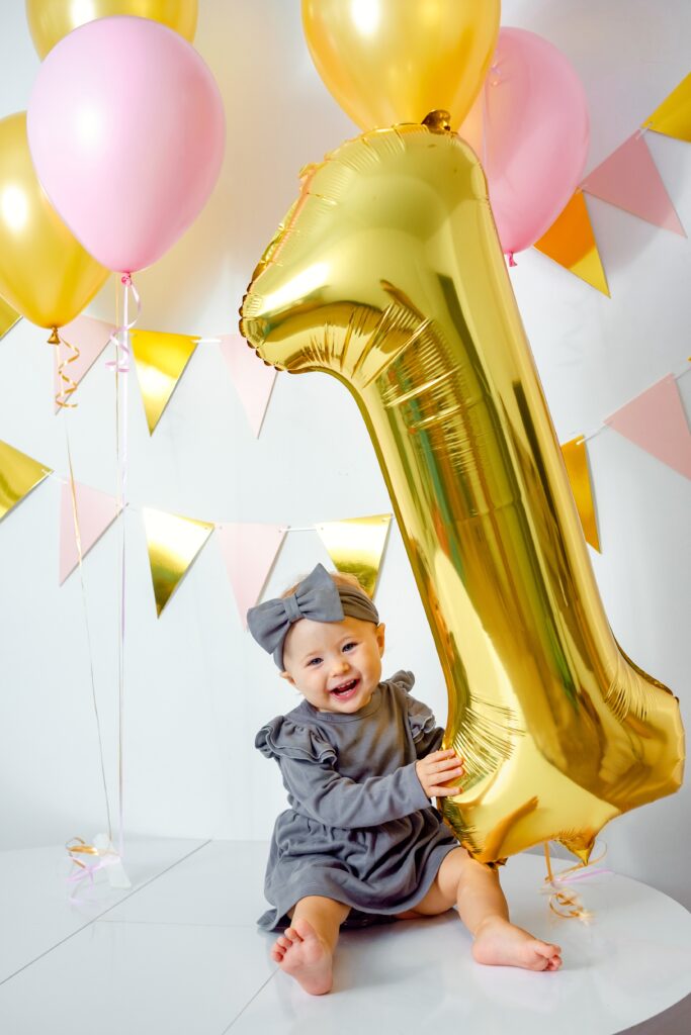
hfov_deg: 32.6
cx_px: 346
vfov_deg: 47.4
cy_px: 518
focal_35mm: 41
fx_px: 1180
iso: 200
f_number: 4
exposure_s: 1/160
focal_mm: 27
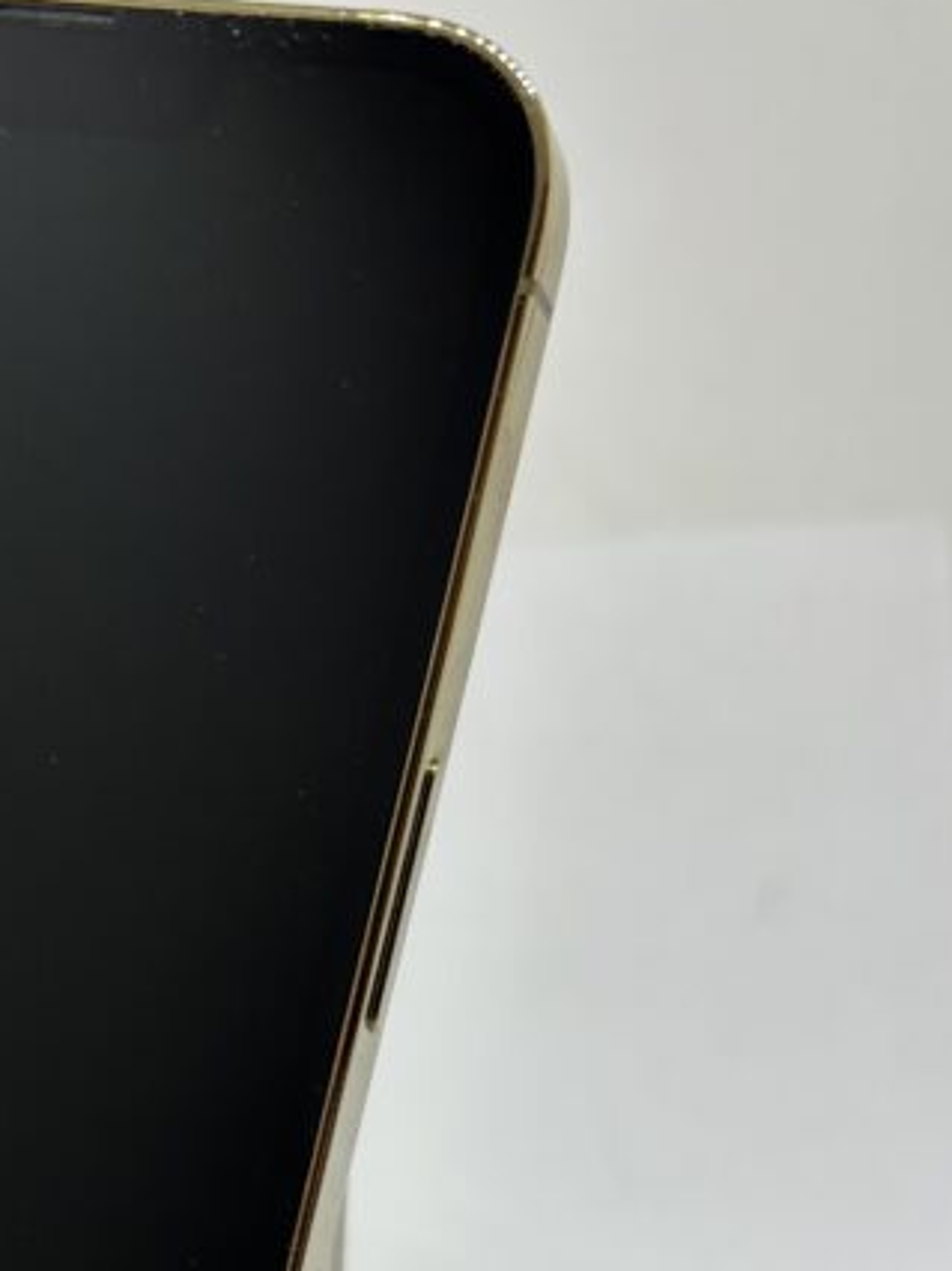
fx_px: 2092
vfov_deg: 32.5
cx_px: -18
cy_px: 1088
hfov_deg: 24.4
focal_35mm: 57
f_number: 1.6
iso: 50
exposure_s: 1/120
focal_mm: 5.96
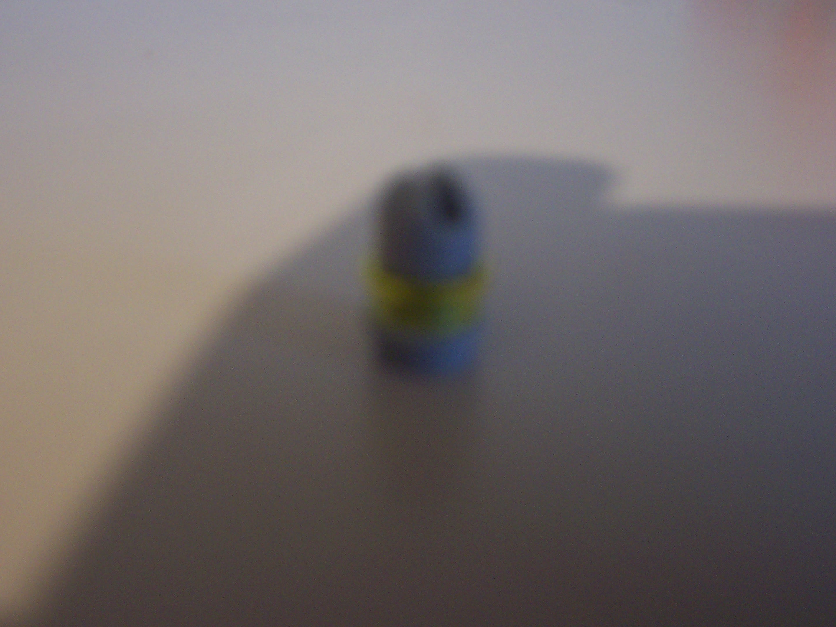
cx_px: 418
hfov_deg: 50.1
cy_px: 314
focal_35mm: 37
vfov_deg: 38.7
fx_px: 894
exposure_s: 1/8
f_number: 2.8
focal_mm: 5.6
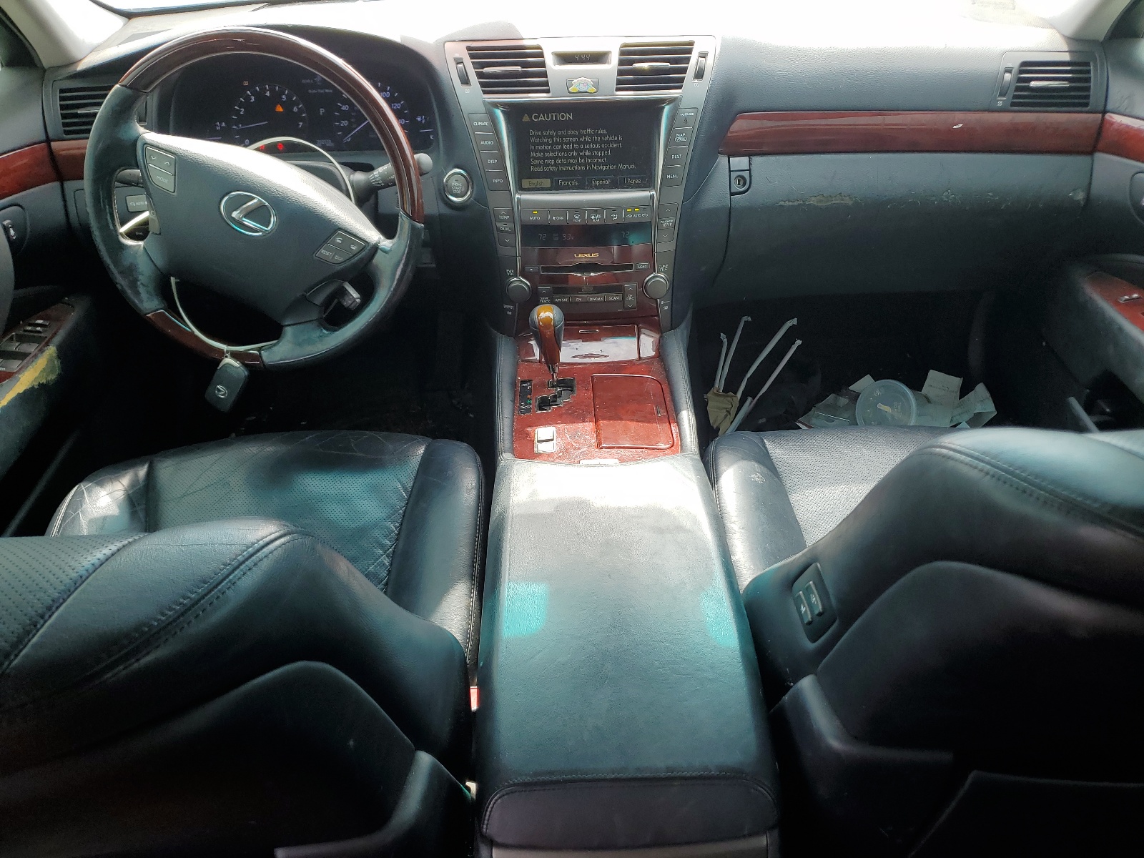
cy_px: 429
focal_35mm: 26
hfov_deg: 67.3
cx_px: 572
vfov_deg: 53.1
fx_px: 859
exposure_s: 1/556
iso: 50
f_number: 1.5
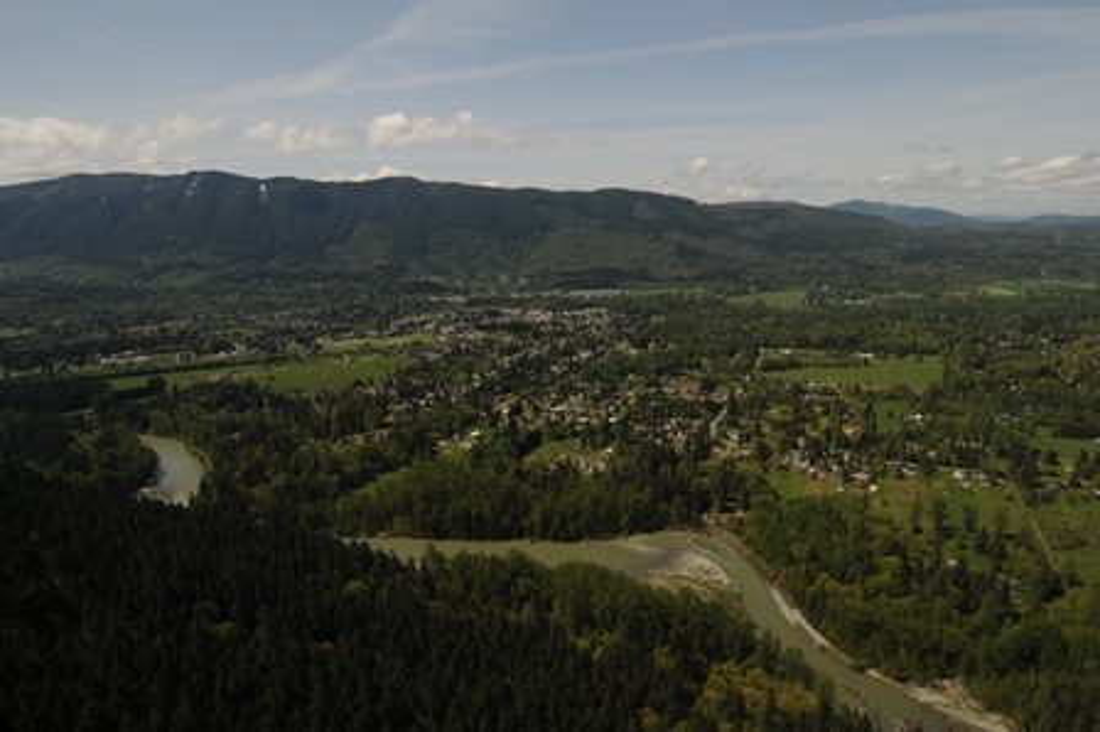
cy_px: 366
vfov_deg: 63.1
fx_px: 595
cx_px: 550
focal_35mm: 20
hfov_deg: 85.5
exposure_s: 1/500
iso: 400
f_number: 11
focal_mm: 13
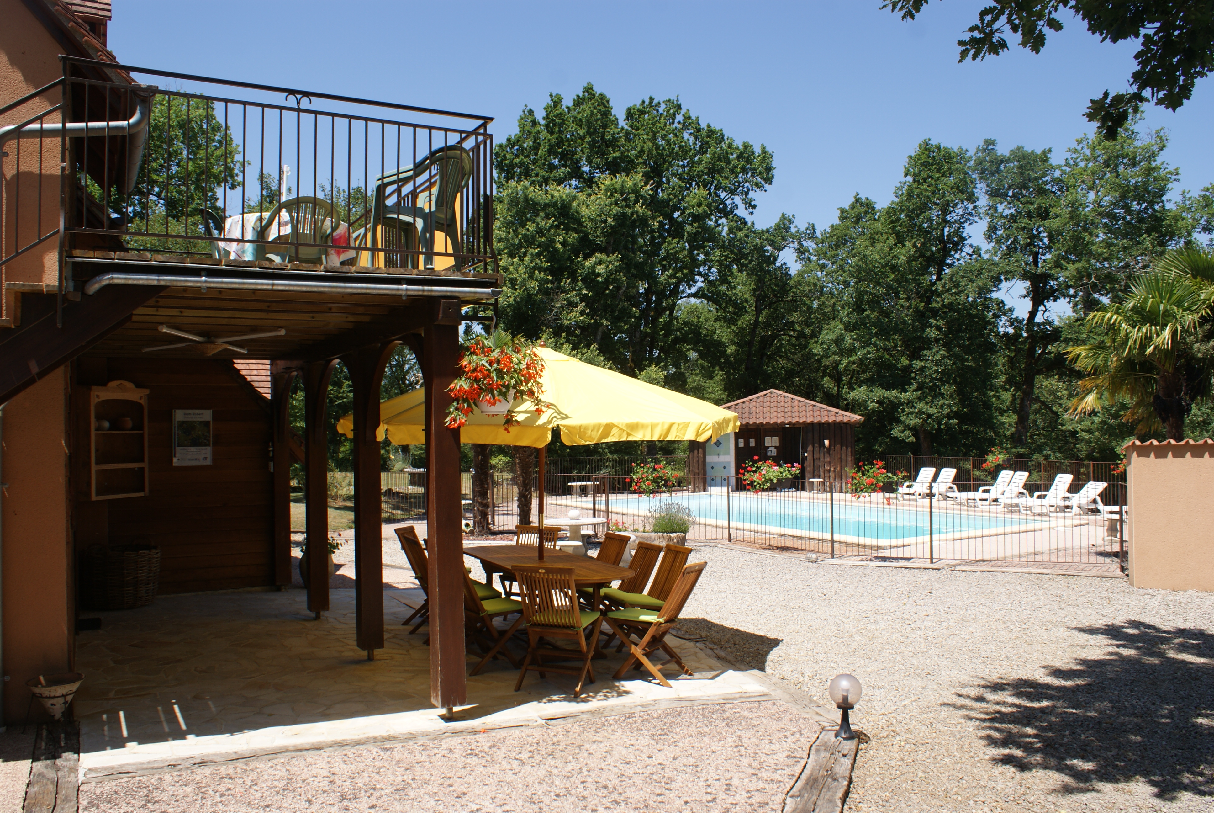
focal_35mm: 27
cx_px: 607
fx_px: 912
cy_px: 406
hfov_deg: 67.3
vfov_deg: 48.0
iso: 100
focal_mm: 18
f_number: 10
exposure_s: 1/125
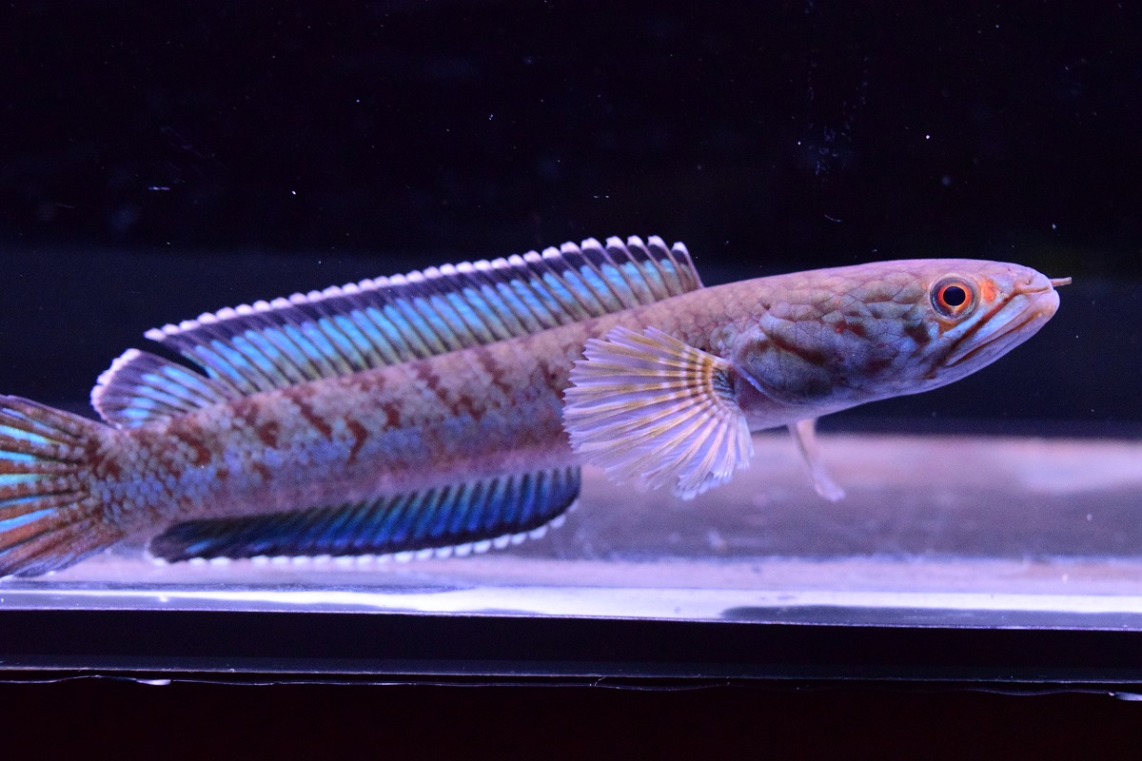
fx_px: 1903
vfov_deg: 22.6
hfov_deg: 33.4
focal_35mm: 60
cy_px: 380
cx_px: 571
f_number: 8
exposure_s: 1/160
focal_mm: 40
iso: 8000
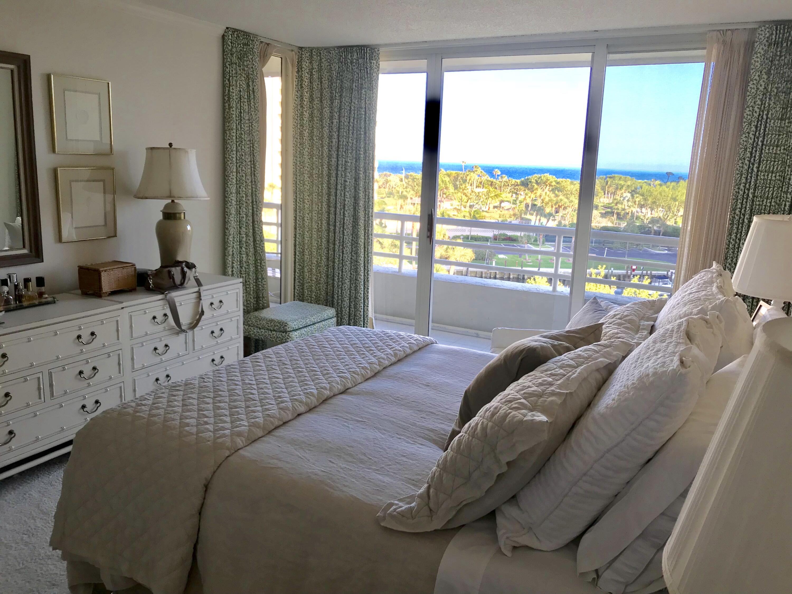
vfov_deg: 49.7
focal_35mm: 28
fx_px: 641
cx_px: 396
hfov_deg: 63.4
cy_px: 297
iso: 25
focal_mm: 3.99
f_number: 1.8
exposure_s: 1/120
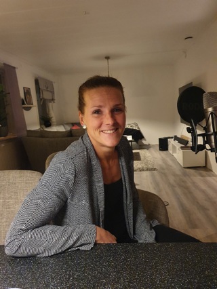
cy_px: 144
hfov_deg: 53.1
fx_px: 217
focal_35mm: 26
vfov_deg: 67.3
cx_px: 108
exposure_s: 1/20
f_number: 1.5
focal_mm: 4.32
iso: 500
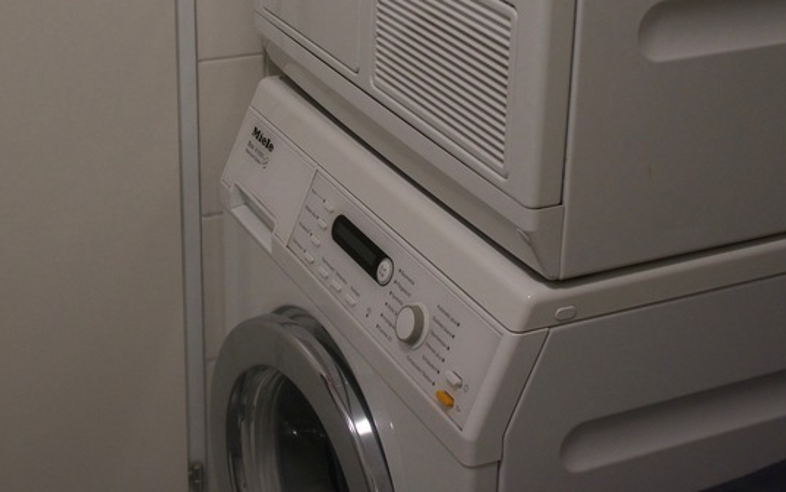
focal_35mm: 64
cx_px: 244
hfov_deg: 31.7
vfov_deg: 19.9
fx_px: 1371
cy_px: 29
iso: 640
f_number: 4
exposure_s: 1/60
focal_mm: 22
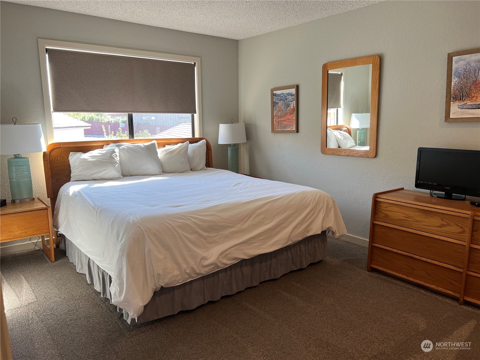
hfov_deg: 67.3
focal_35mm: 26
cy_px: 180
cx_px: 240
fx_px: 361
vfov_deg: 53.1
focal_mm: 5.7
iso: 50
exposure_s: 1/120
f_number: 1.5
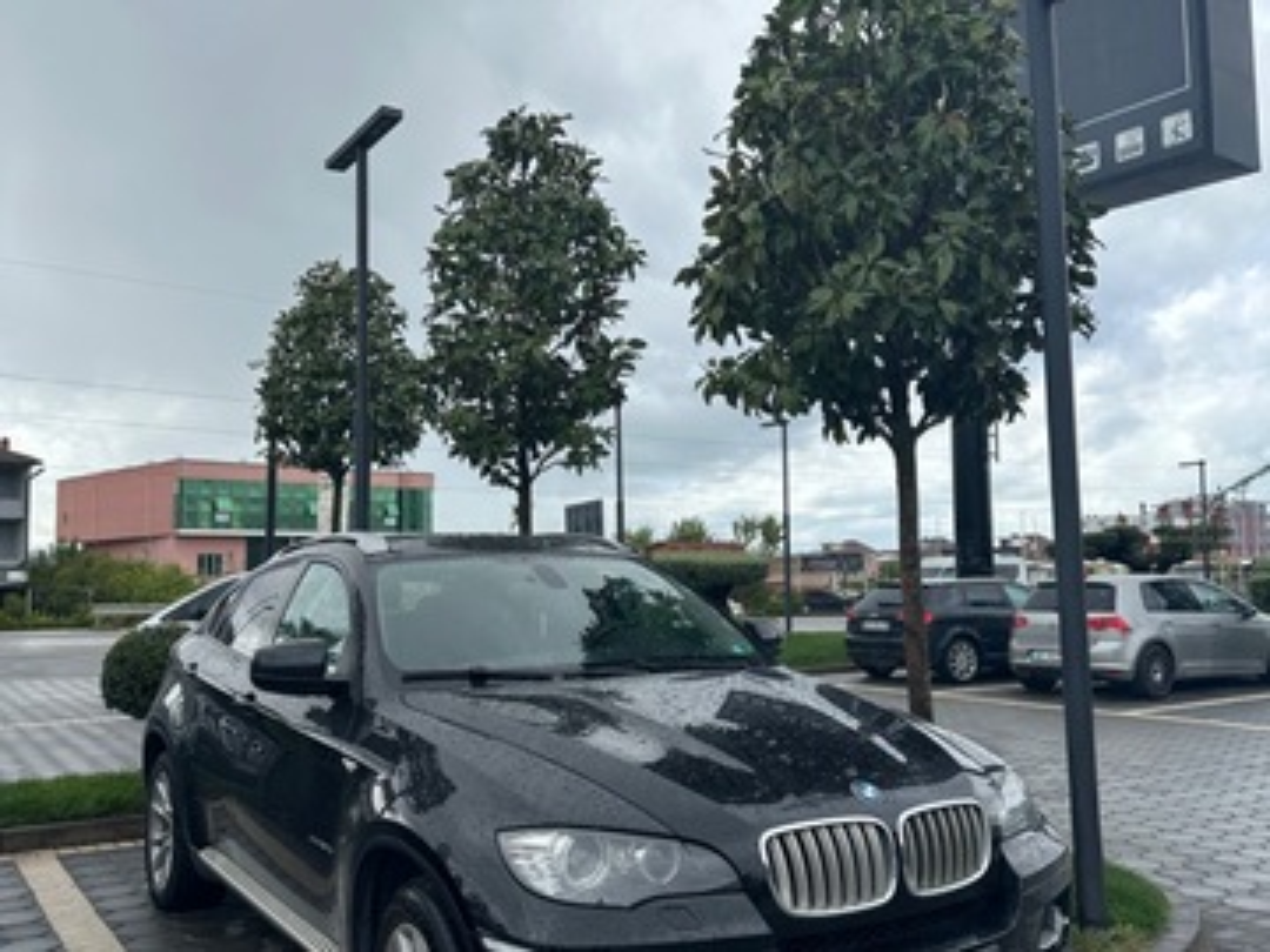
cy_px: 476
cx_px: 635
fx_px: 881
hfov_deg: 71.6
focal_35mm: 24
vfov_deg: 56.8
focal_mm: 6.86
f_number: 1.78
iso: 80
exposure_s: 1/3356
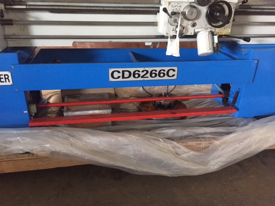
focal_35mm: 30
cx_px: 135
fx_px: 238
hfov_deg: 60.0
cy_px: 104
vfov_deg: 46.8
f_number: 2.2
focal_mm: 4.15
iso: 320
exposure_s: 1/17
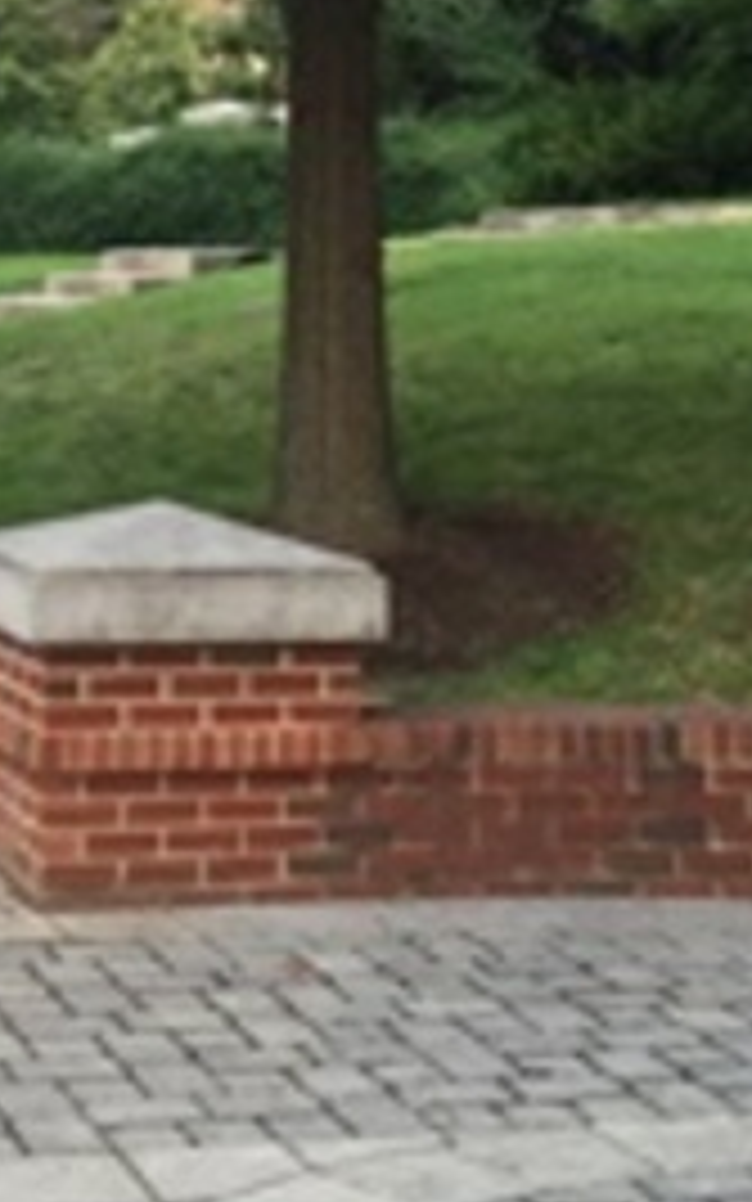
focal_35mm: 92
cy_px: -18
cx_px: 126
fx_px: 3015
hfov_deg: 14.1
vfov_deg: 21.7
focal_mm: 4.15
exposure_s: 1/120
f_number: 2.2
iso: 32
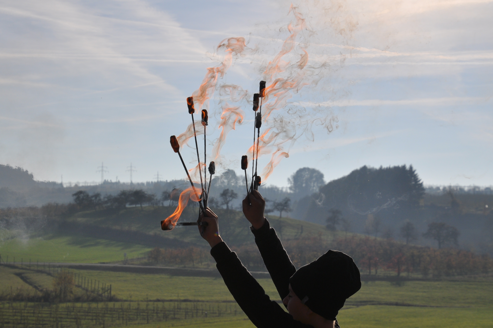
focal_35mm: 98
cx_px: 242
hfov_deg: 20.8
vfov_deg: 13.9
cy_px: 168
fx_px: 1340
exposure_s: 1/2000
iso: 200
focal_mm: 58
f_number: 8
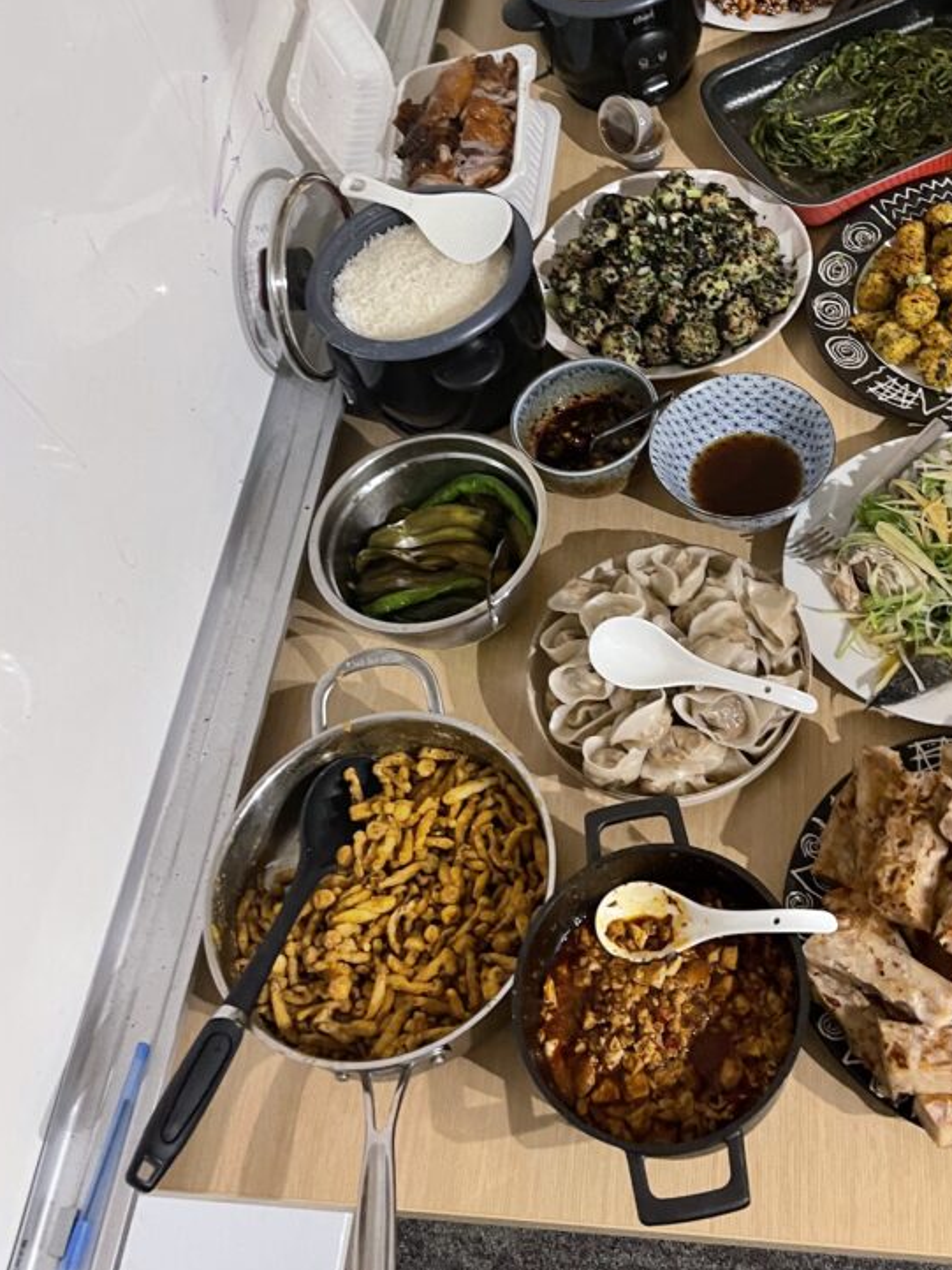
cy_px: 418
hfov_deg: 38.5
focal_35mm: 37
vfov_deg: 49.2
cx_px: 568
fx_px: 1356
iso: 400
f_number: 1.6
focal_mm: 5.1
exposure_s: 1/40
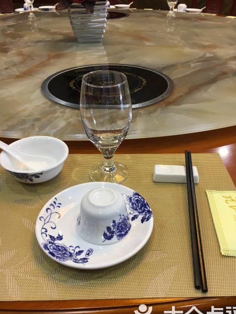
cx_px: 128
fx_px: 291
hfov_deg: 44.1
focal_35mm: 32
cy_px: 168
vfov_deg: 56.7
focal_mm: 4.15
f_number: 2.2
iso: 64
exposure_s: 1/33
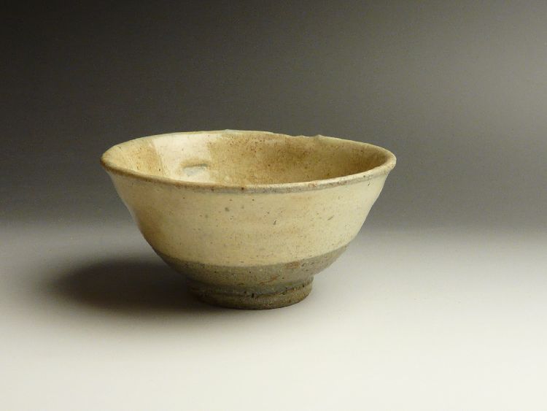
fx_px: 1217
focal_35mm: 77
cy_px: 206
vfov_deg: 19.1
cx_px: 274
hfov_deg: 25.3
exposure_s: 1/40
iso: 125
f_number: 3.2
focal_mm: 7.9
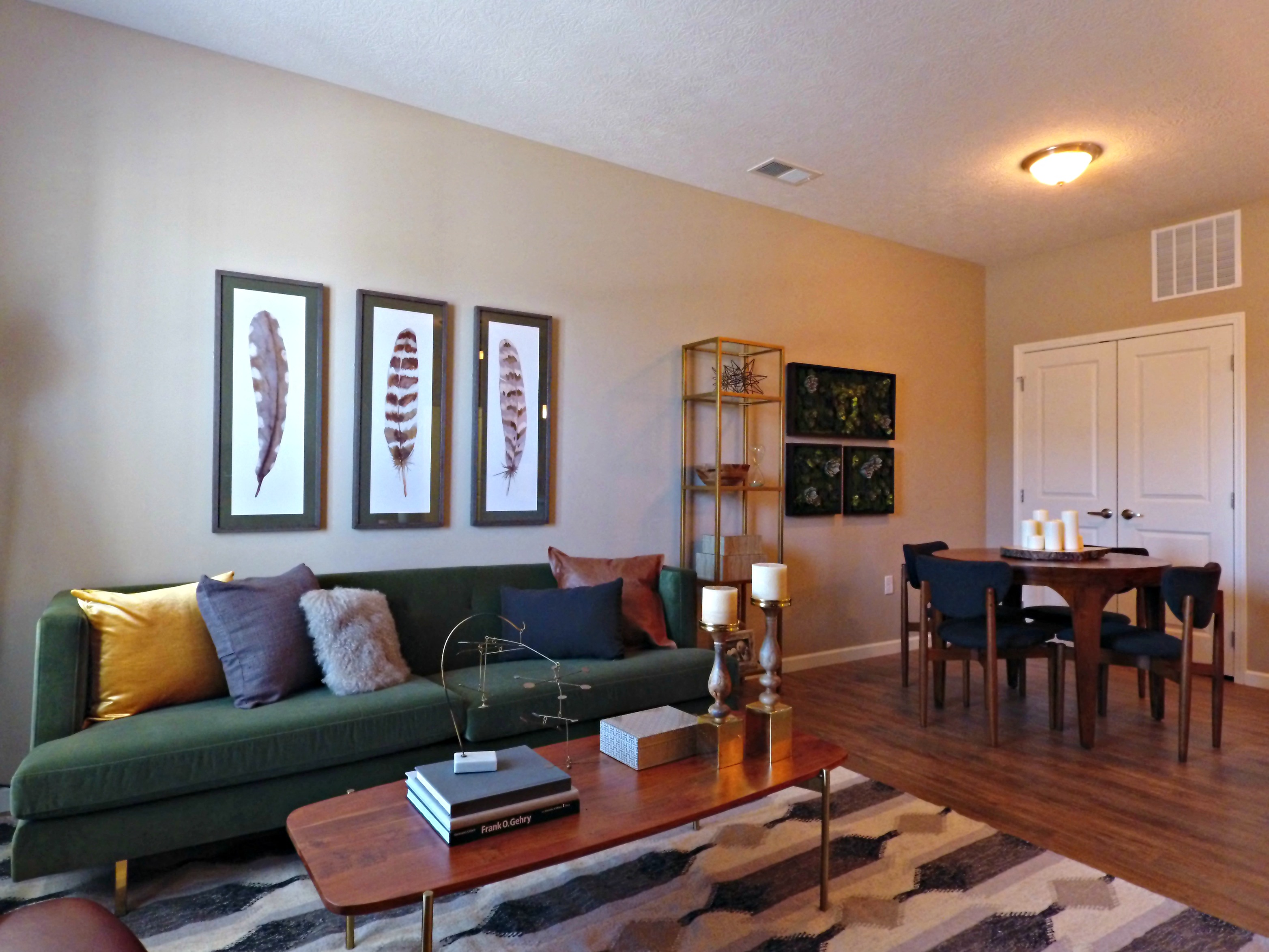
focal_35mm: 20
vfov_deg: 66.0
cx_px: 634
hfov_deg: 81.7
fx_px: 733
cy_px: 476
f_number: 2.8
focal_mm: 3.61
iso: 733
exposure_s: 1/12.5
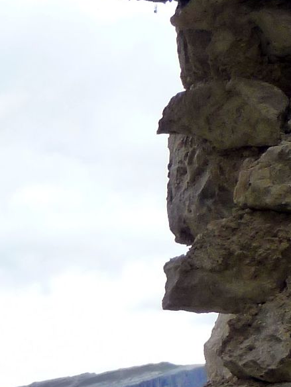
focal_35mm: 316
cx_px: -257
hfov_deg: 4.6
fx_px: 3541
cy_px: 573
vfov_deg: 6.2
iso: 160
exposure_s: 1/400
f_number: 4.6
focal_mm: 13.1
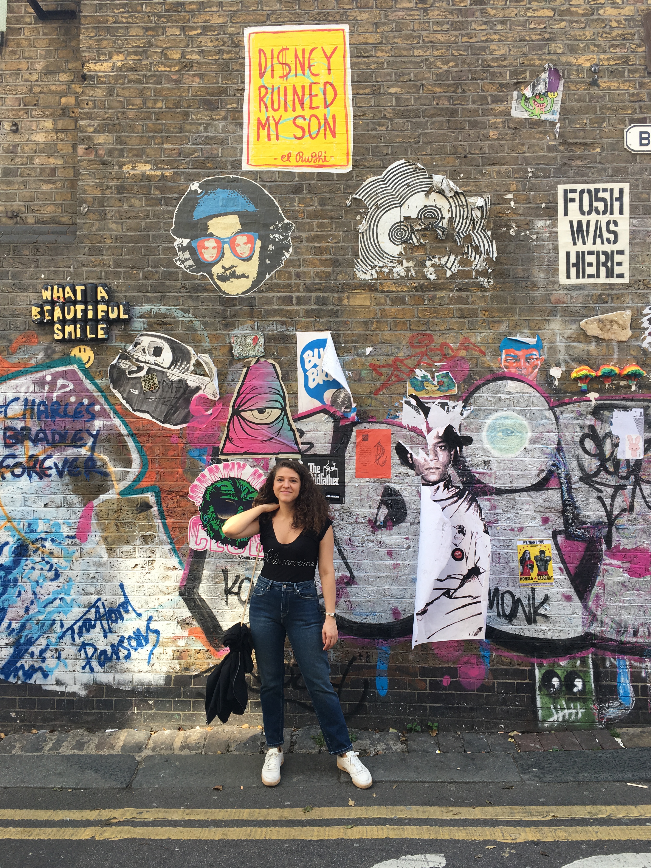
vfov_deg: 61.7
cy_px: 434
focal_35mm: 29
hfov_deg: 48.2
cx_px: 326
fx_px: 727
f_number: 2.2
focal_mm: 4.15
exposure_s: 1/167
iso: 25
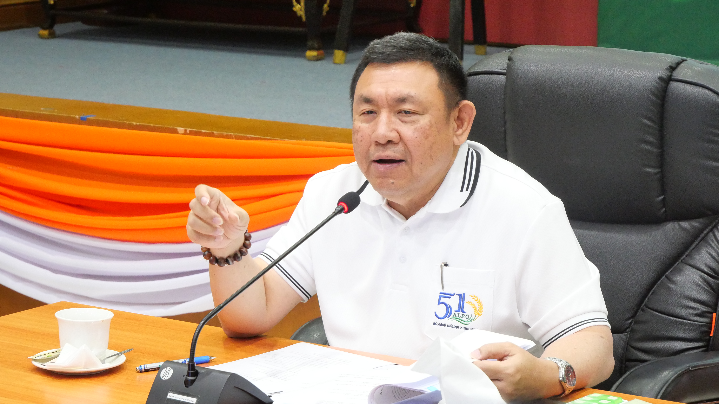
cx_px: 360
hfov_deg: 17.3
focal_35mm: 124
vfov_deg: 9.8
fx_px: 2364
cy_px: 174
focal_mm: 57
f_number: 5.6
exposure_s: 1/50
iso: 3200
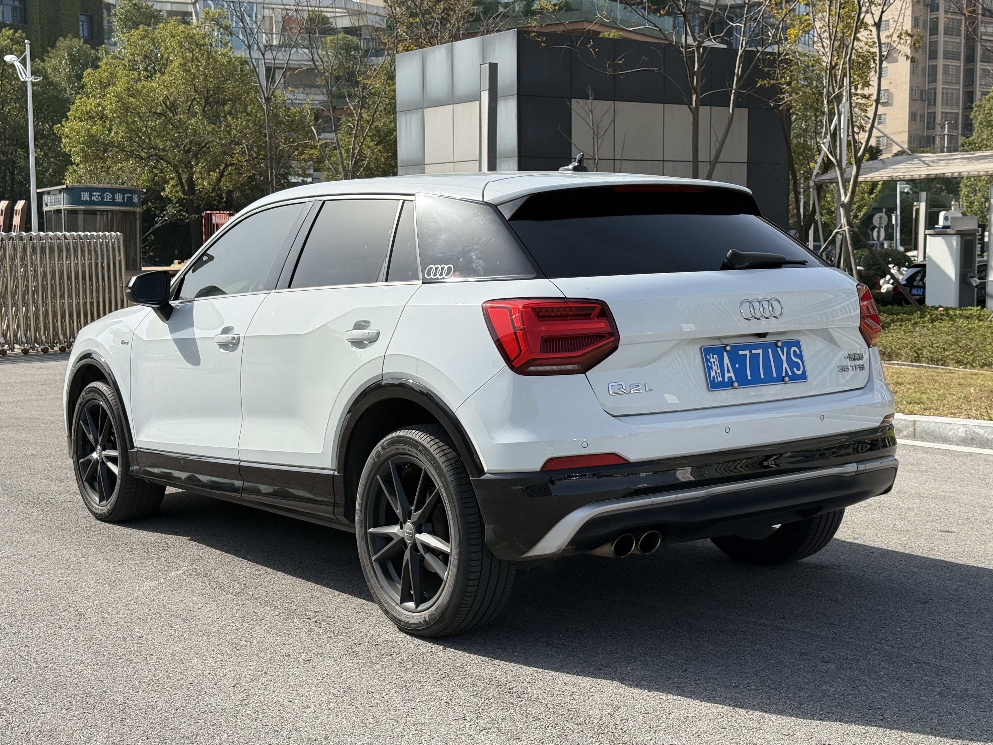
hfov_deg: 39.7
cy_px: 372
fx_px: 1377
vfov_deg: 30.3
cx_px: 496
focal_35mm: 48
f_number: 1.78
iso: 64
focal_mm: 6.76
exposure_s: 1/4329
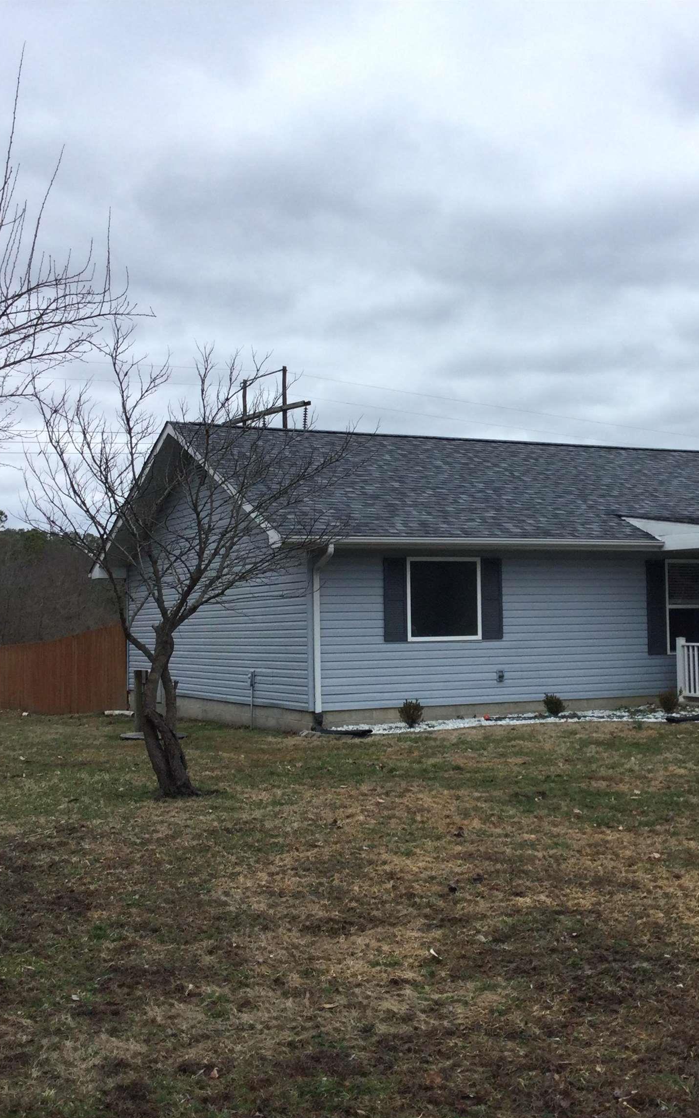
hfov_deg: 29.0
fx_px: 1341
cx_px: 461
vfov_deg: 45.3
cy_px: 561
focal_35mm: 44
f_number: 2.4
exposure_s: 1/316
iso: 25
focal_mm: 3.3
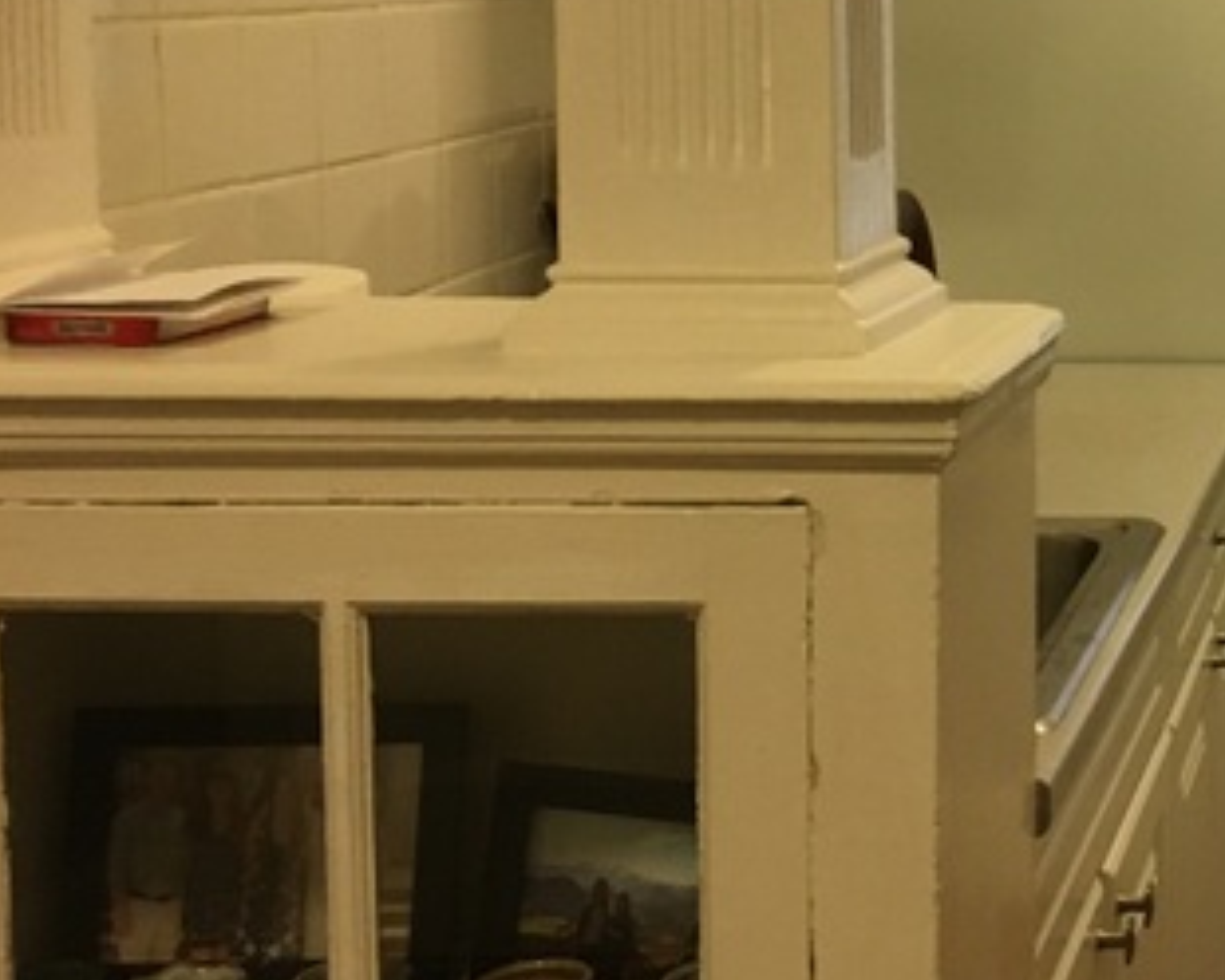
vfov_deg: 20.7
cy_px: 178
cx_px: 1561
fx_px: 2647
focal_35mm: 73
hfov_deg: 23.3
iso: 100
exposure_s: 1/30
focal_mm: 4.15
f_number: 2.2
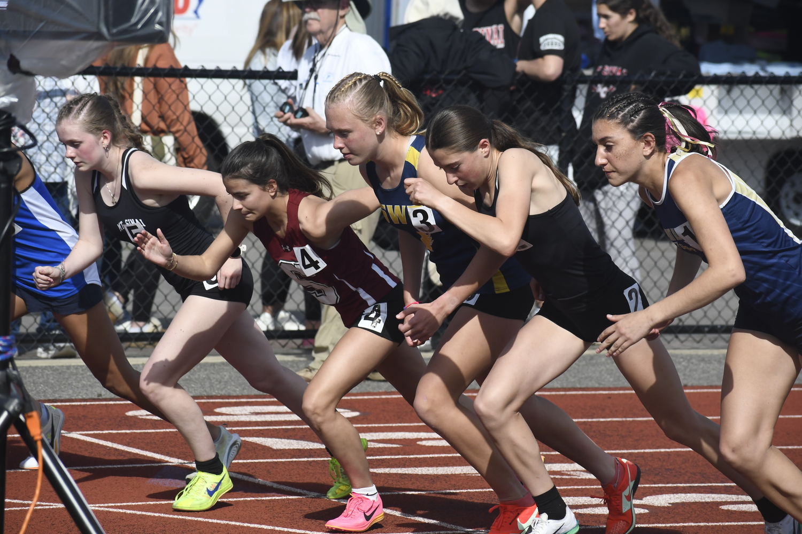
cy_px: 267
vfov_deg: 6.3
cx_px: 401
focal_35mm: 217
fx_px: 4834
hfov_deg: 9.5
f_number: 7.1
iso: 640
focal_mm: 145
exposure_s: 1/3200
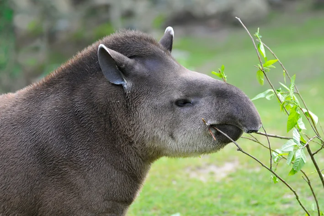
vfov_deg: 7.3
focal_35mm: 188
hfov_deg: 11.0
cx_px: 162
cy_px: 108
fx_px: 1687
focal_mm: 125
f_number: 3.2
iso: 400
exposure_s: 1/800
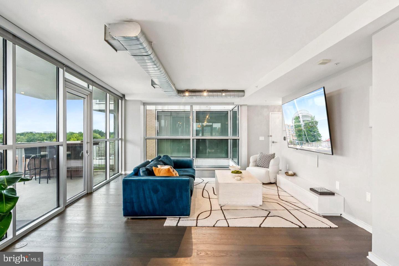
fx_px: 200
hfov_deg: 90.0
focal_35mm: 18
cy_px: 133
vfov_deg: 67.4
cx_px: 200
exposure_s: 1/125
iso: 2000
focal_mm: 18
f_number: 8
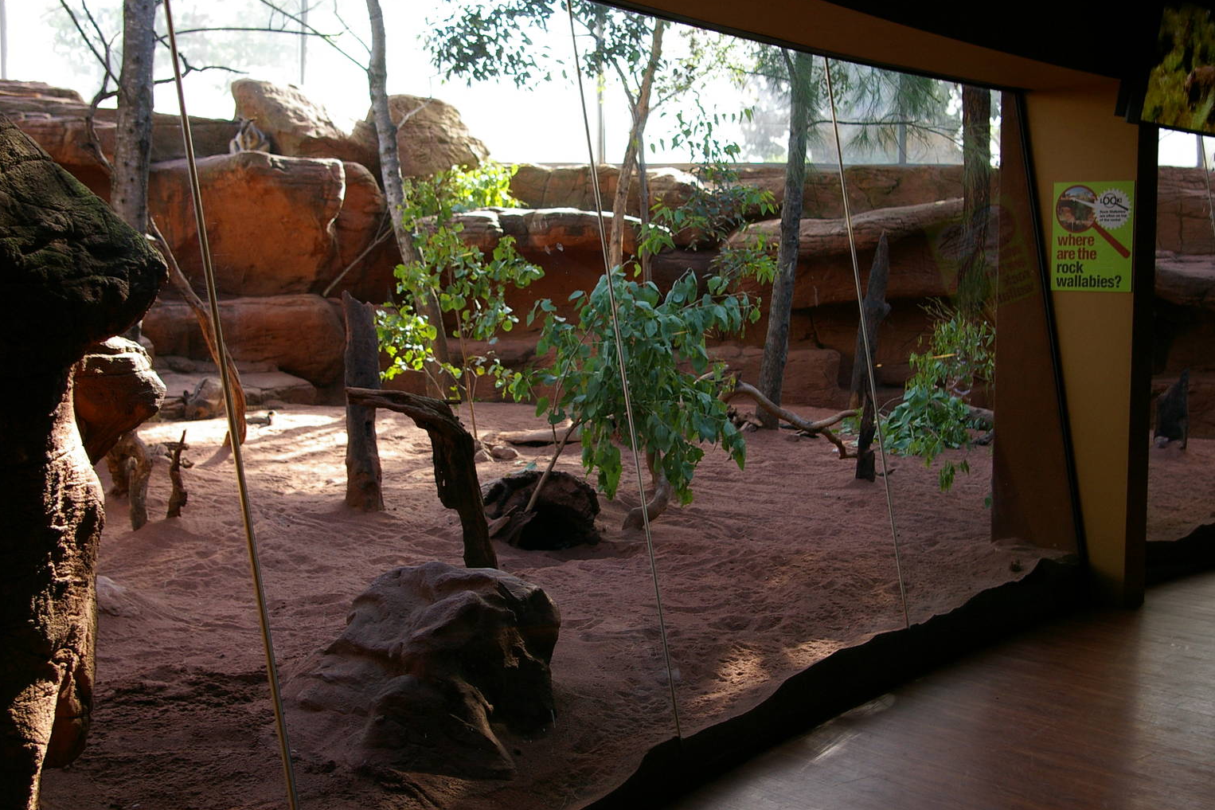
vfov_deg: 30.5
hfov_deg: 44.5
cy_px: 393
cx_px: 629
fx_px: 1485
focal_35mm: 44
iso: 400
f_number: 4.5
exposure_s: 1/60
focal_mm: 28
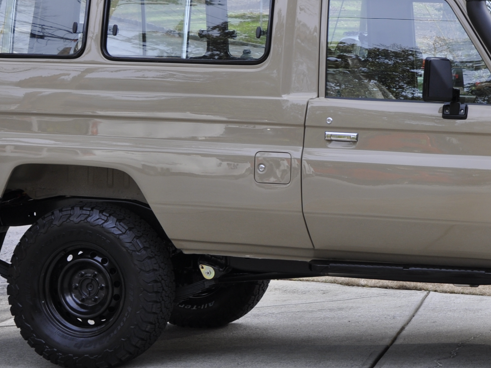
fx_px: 1747
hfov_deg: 15.9
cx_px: 366
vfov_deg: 12.0
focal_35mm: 123
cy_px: 122
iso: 200
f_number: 5.6
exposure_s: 1/125
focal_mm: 35
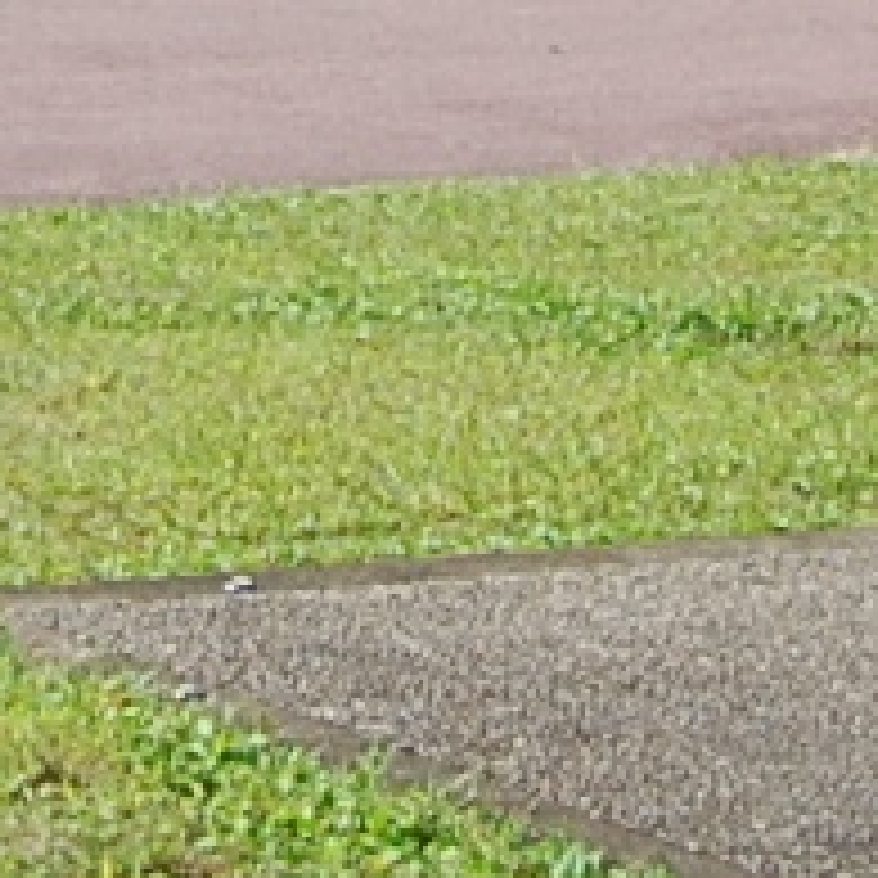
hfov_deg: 7.7
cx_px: 144
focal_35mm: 227
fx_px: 6514
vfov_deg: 7.2
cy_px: -1279
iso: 200
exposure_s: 1/200
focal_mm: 18
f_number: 10
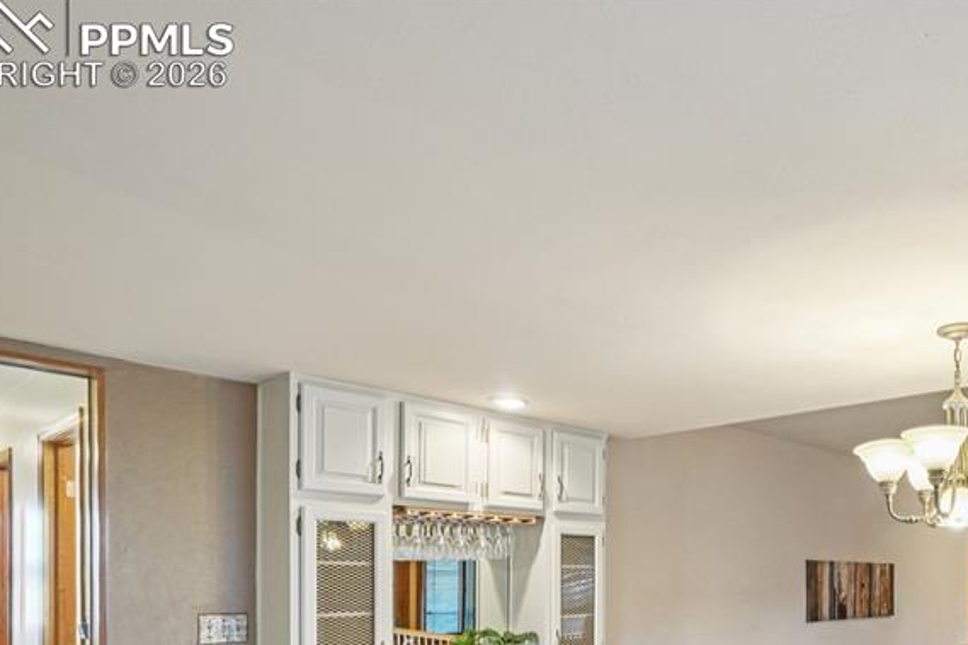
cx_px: 764
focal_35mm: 27
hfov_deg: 62.2
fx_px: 726
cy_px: 574
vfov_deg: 43.9
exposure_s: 1/1.67
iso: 800
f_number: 8
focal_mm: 10
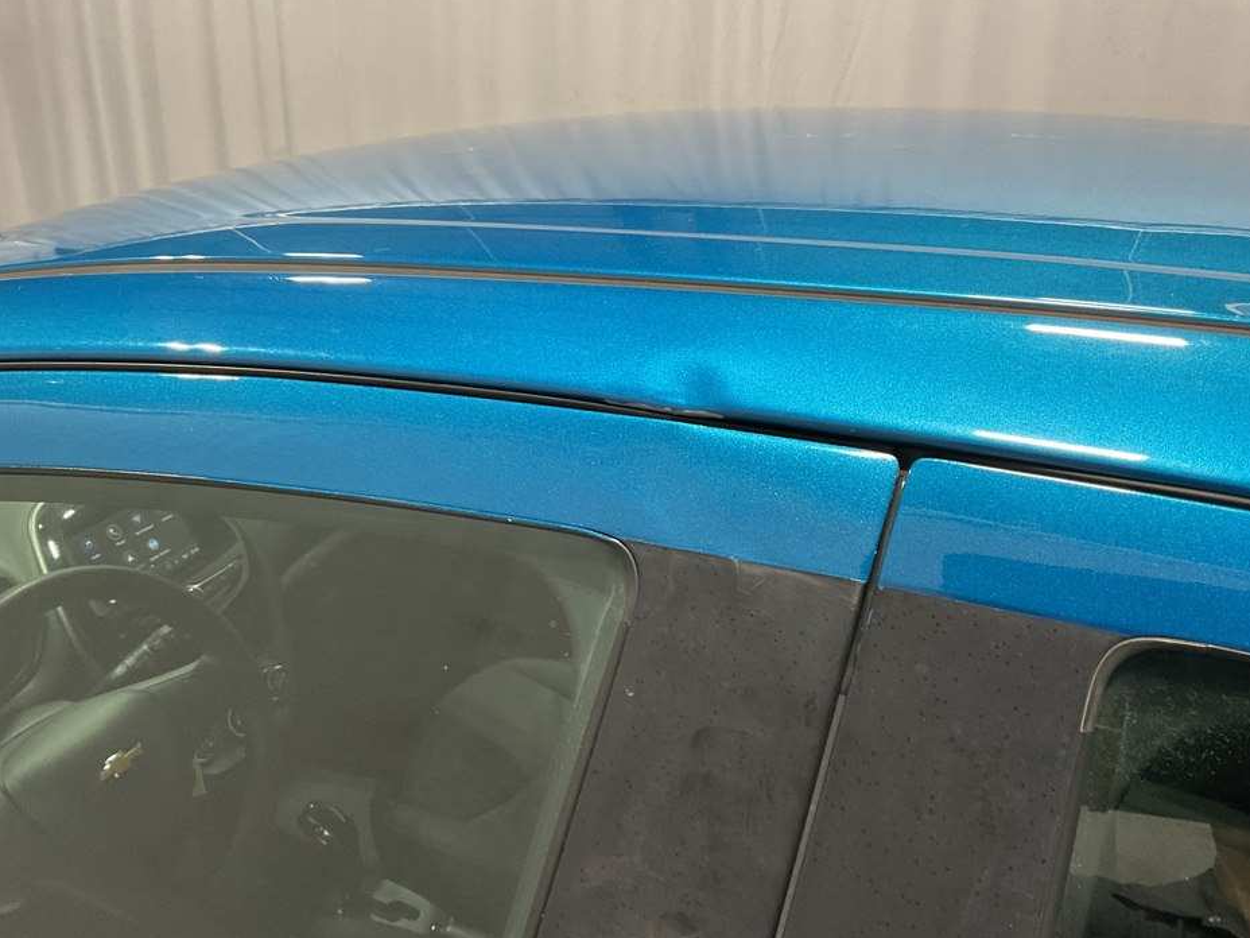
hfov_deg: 60.0
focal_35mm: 30
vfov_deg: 46.8
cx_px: 624
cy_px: 457
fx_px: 1083
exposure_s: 1/60
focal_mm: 3
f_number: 1.8
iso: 100
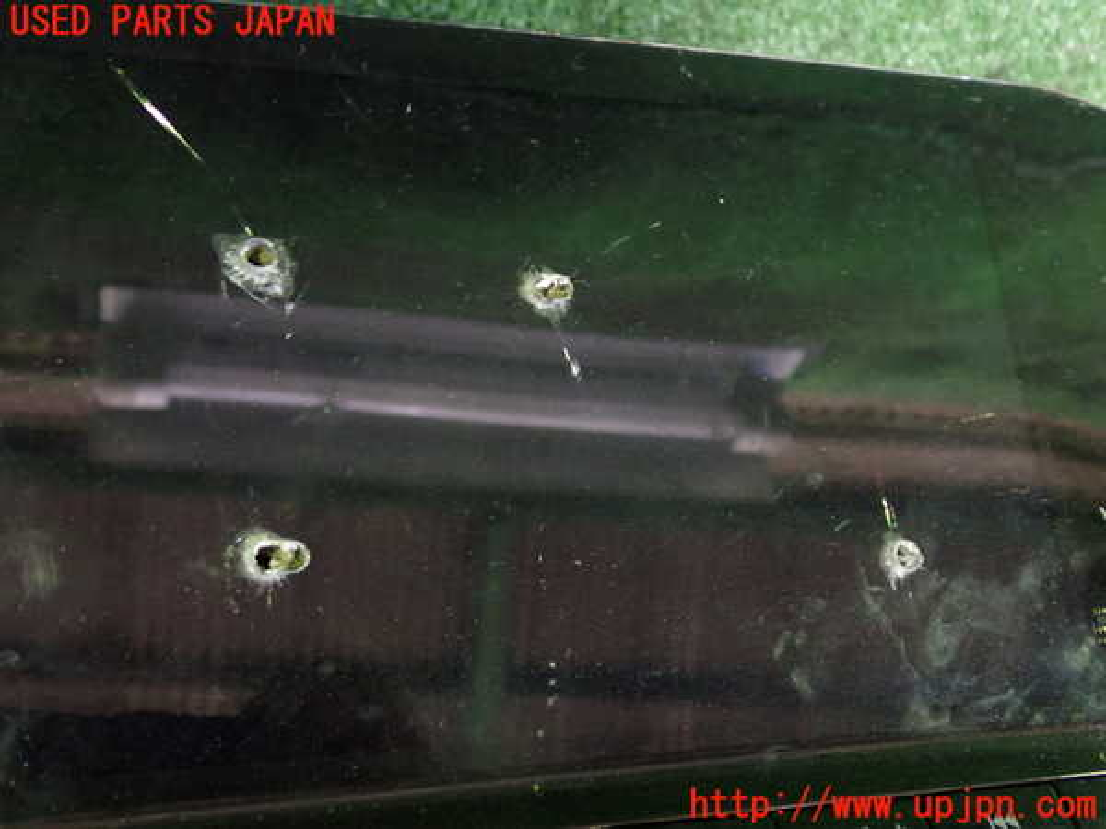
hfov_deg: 49.0
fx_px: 1214
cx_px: 553
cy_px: 414
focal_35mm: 38
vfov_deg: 37.7
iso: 800
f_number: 2.7
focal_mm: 6.83
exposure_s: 1/13
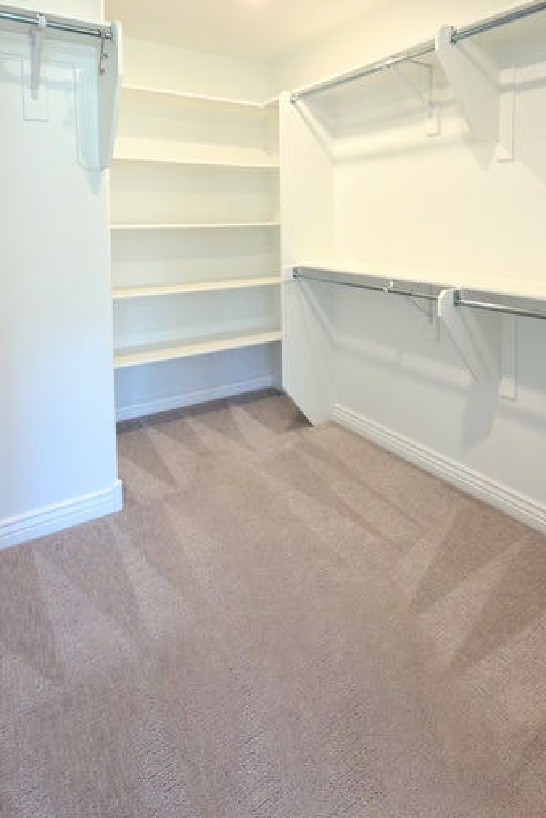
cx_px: 317
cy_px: 243
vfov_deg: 74.9
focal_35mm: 22
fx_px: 500
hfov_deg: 57.0
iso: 80
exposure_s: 1/40
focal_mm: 2.22
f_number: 2.2
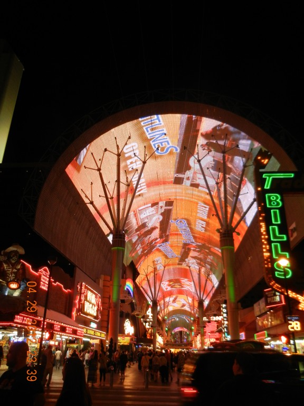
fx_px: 351
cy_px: 203
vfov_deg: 60.0
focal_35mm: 30
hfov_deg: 46.8
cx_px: 152
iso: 400
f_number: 3.5
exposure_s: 1/56.5
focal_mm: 5.4
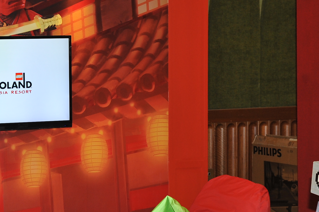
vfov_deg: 13.4
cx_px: -17
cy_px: 151
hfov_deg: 19.3
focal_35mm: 102
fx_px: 903
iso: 800
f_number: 5.6
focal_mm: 38
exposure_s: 1/80
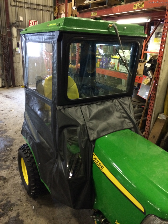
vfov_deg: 60.0
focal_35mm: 30
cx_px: 84
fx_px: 194
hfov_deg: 46.8
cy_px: 112
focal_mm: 4.12
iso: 320
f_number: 2.2
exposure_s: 1/20
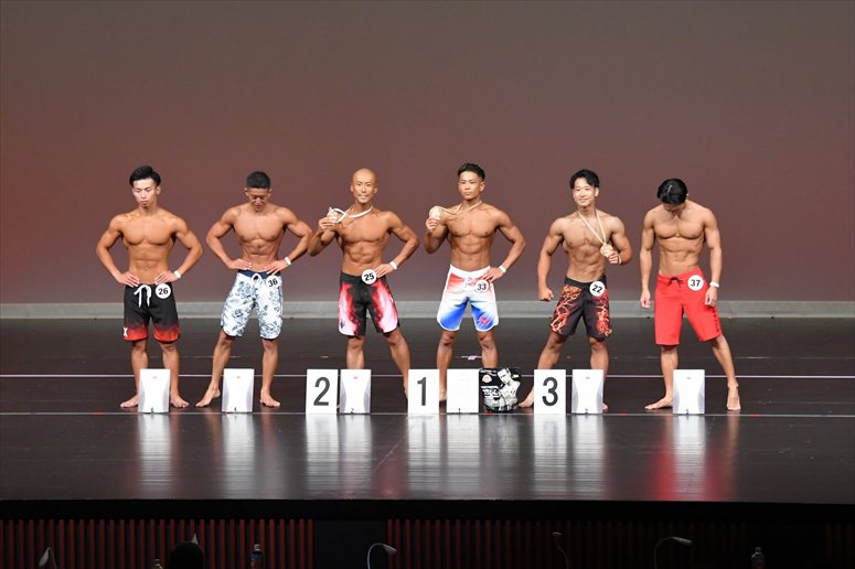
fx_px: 3988
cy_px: 284
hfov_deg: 12.2
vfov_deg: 8.2
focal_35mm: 168
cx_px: 428
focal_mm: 112
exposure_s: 1/400
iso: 4000
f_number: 5.6
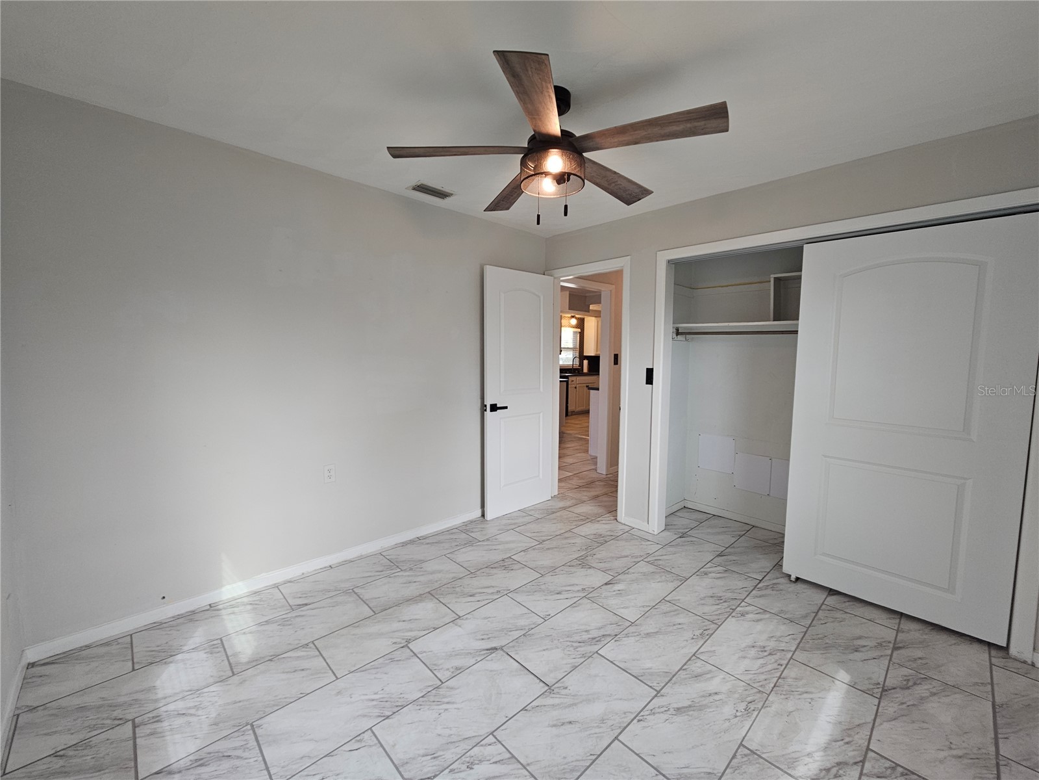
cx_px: 520
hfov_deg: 106.2
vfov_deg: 89.9
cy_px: 390
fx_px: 390
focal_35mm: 13
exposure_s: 1/60
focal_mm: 2.2
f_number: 2.2
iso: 64
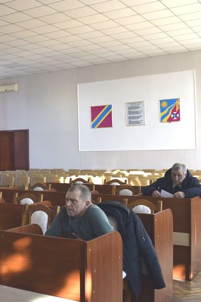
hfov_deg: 25.1
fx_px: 419
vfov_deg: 39.6
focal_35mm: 50
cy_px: 151
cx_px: -19
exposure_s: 1/200
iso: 400
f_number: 7.1
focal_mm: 22
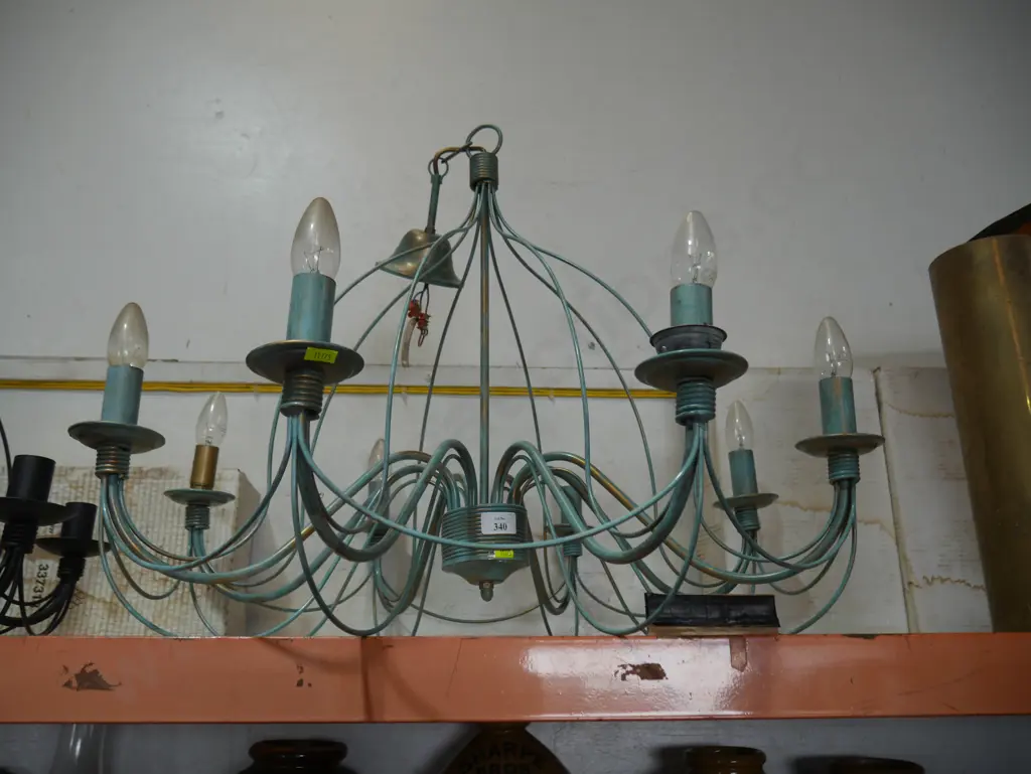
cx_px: 516
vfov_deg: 49.8
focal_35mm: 28
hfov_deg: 63.4
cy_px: 387
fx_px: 834
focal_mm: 14
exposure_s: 1/100
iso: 200
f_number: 3.5
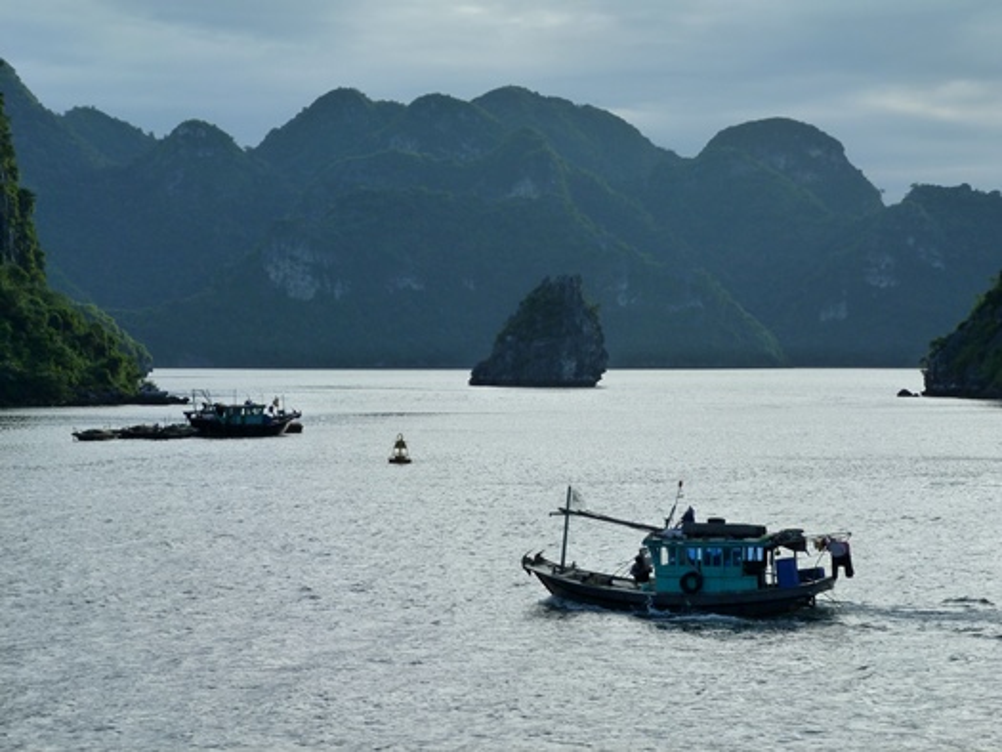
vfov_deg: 13.3
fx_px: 3214
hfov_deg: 17.7
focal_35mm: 111
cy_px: 376
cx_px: 501
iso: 125
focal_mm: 20.1
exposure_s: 1/320
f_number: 5.6
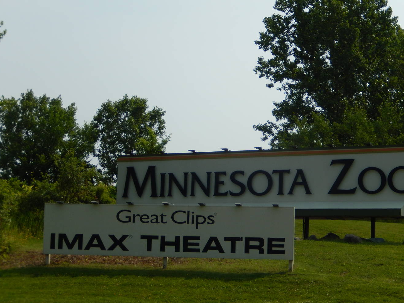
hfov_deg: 24.1
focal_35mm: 81
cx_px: 240
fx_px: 946
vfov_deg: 18.2
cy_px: 151
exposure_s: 1/400
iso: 125
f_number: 9.6
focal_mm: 12
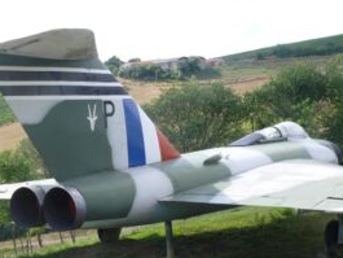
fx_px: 654
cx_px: 100
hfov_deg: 29.1
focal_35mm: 66
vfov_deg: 22.2
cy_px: 163
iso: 100
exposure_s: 1/200
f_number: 5.6
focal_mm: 7.4
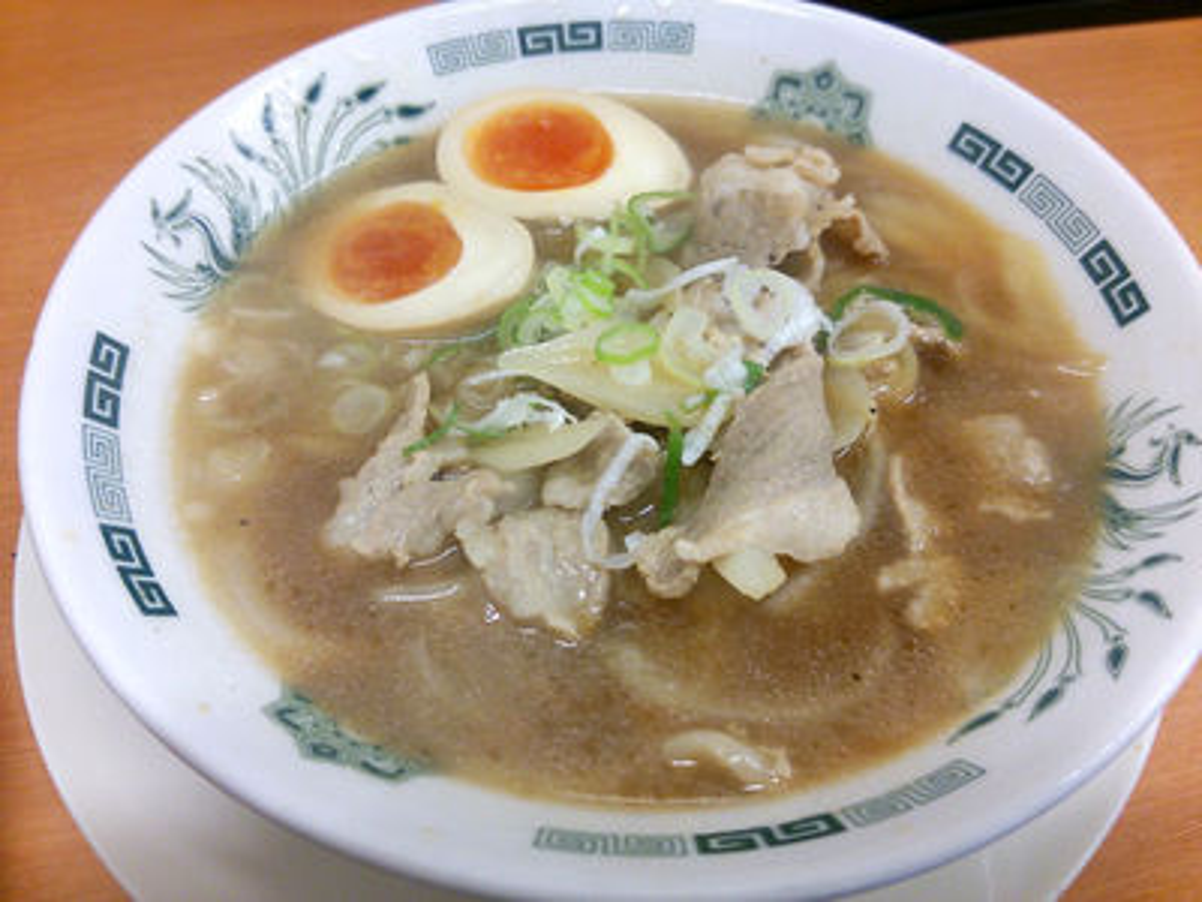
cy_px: 451
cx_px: 601
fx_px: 1042
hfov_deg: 60.0
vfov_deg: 46.8
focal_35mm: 30
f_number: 1.94
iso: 80
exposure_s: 1/48
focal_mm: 4.06
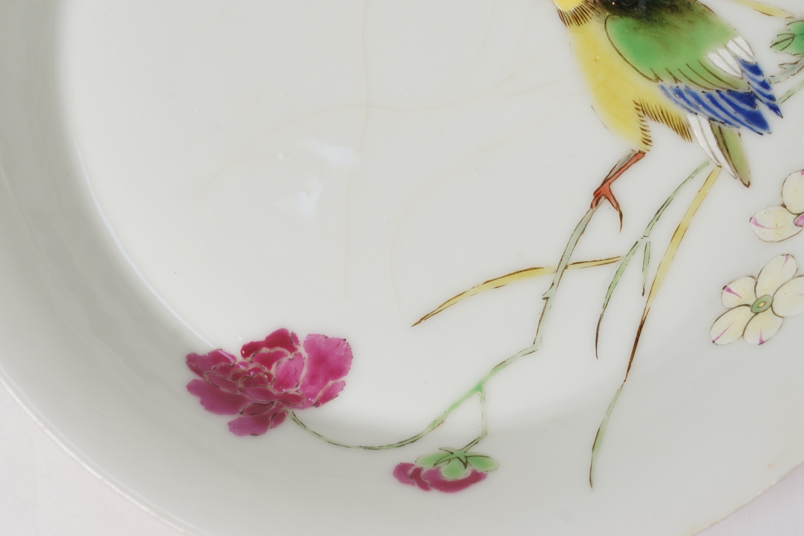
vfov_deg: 8.6
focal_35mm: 160
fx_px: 3573
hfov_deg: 12.8
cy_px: 330
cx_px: 402
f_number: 9
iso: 500
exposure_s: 1/125
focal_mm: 105
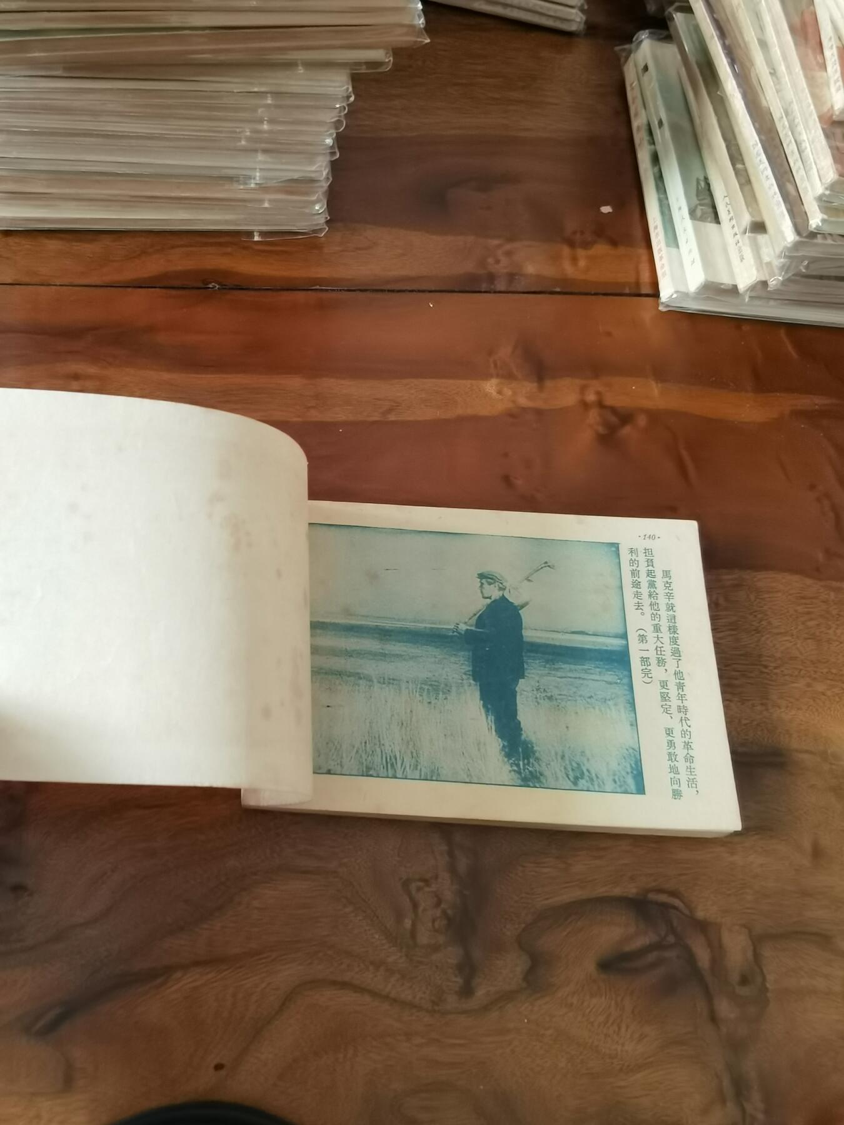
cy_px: 562
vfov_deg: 65.3
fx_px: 878
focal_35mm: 27
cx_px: 422
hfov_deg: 51.4
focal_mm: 2.26
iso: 320
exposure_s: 1/30
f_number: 2.2
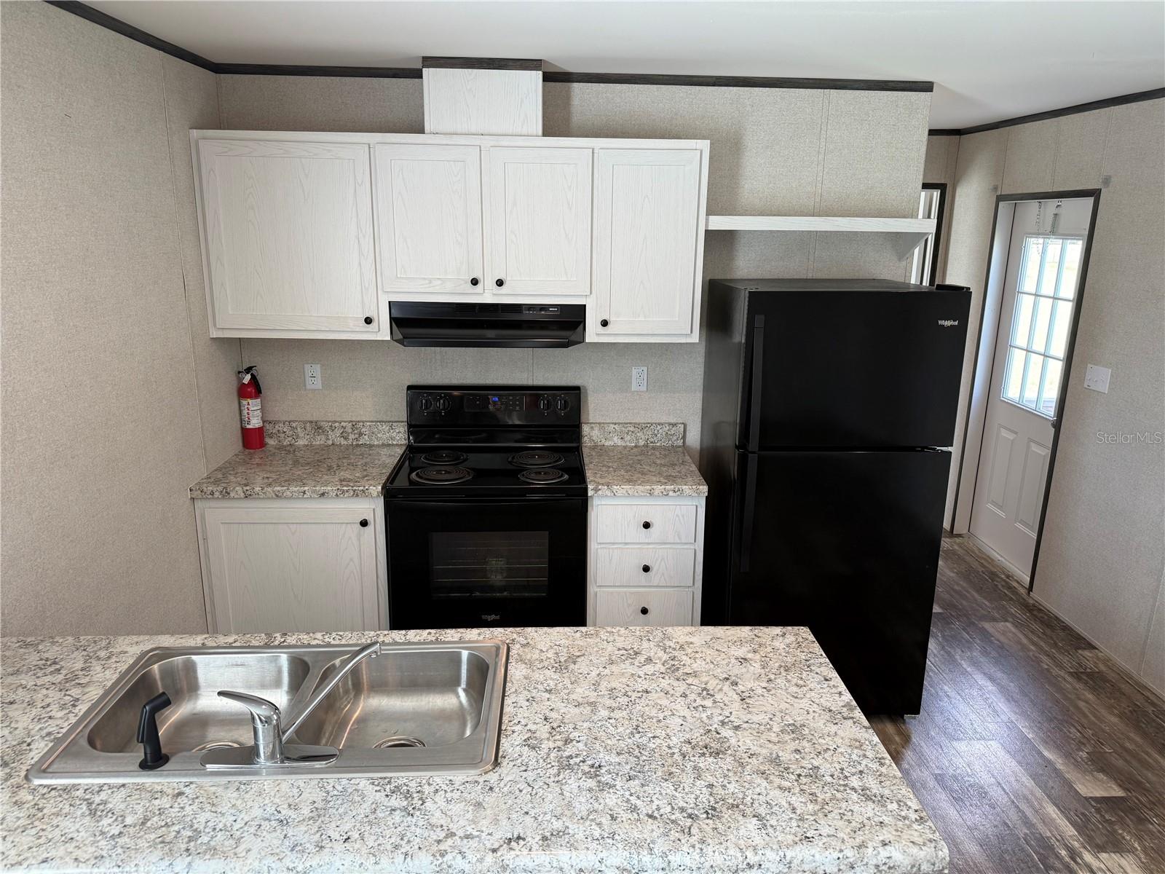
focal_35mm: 24
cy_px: 437
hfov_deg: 71.6
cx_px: 582
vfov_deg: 56.8
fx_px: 808
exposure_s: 1/120
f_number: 1.78
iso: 125
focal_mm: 6.76
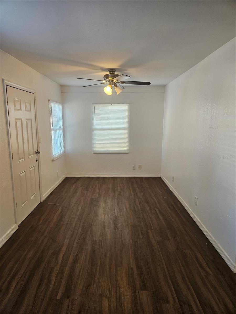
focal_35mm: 23
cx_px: 118
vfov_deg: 73.9
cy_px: 157
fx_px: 209
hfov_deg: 58.9
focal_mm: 5.4
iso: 160
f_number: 1.8
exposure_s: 1/120
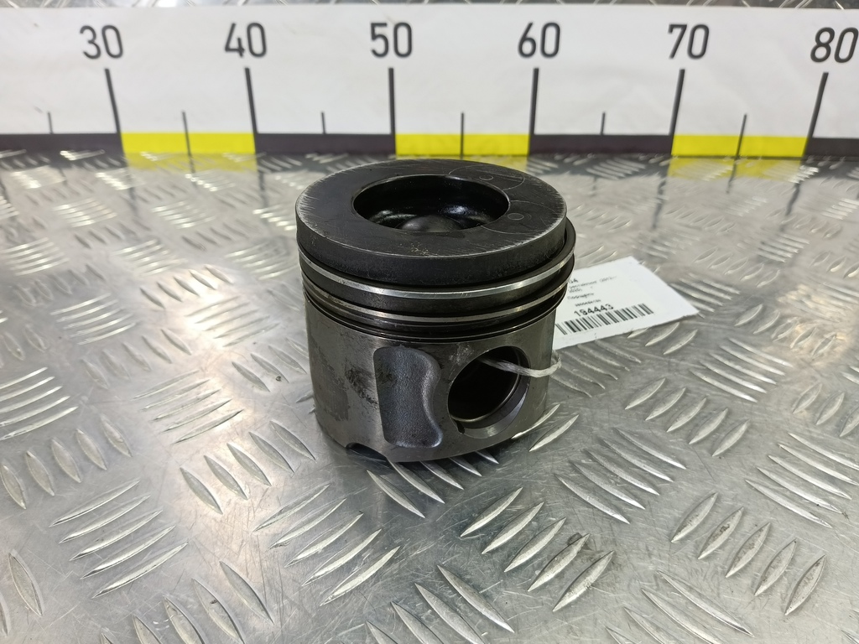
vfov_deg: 58.9
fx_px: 571
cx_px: 430
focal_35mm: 23
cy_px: 322
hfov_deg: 73.9
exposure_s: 1/50
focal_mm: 4.11
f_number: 1.6
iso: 142
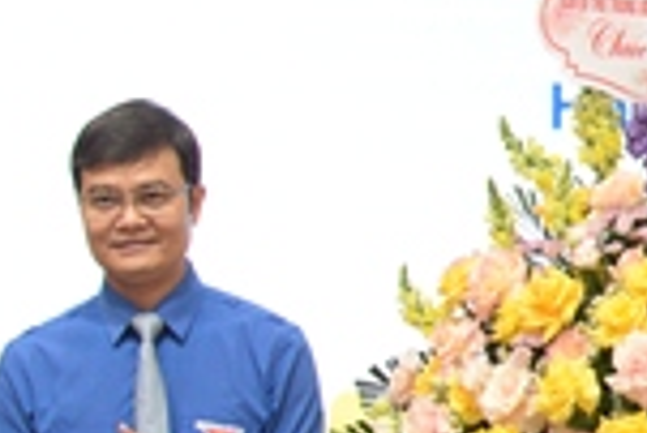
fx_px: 6656
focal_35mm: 370
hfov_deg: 5.5
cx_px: 1110
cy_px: 210
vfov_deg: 3.7
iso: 1000
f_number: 3.2
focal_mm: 70
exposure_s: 1/200
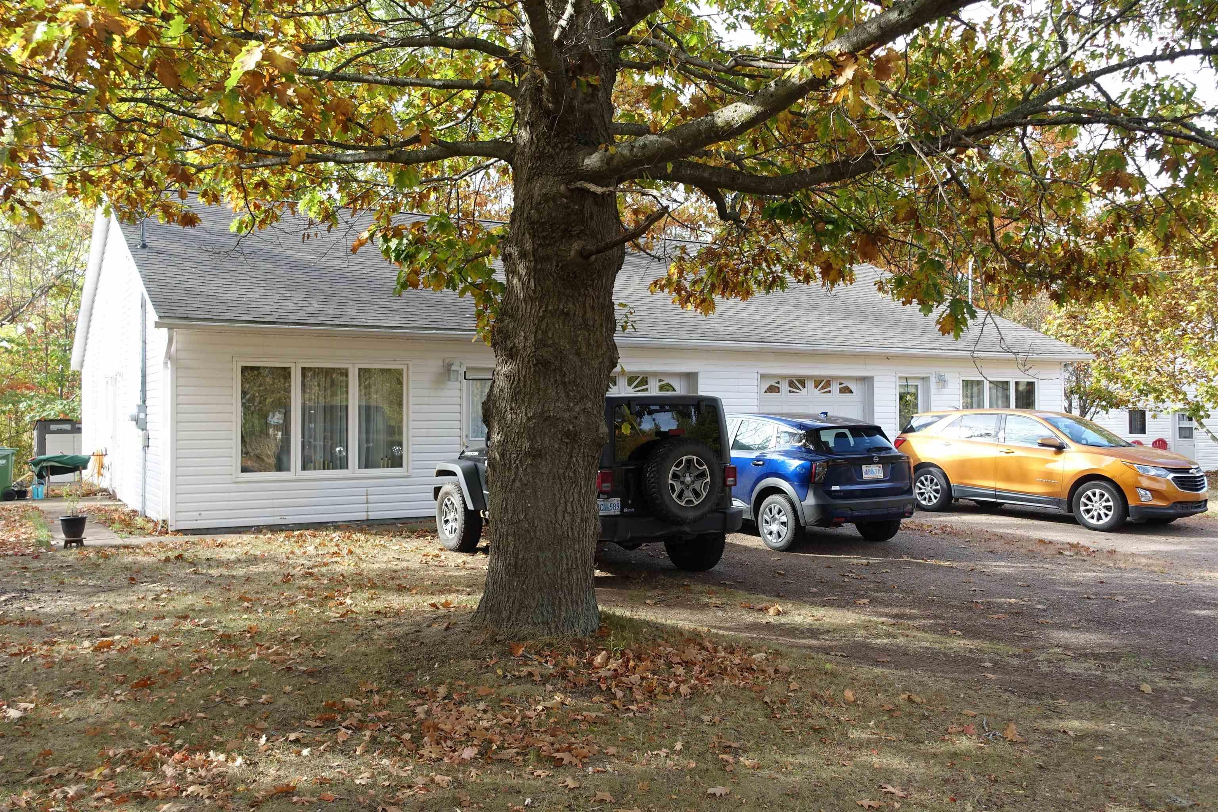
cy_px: 406
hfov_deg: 60.3
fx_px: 1049
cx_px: 609
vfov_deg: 42.3
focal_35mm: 31
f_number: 2.5
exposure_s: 1/50
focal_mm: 11.22
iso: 125
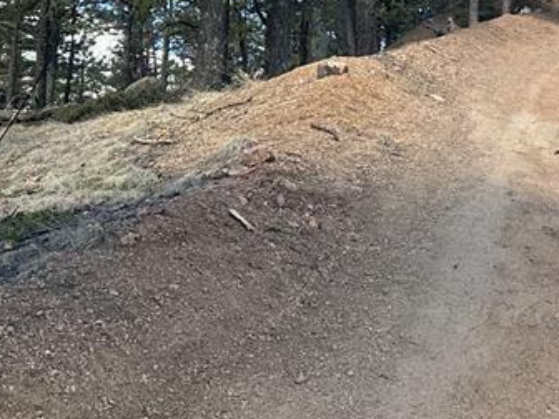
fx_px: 1179
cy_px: -79
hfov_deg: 26.1
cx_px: 459
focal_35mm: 73
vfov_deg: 19.1
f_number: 1.78
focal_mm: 6.86
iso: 80
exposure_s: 1/745
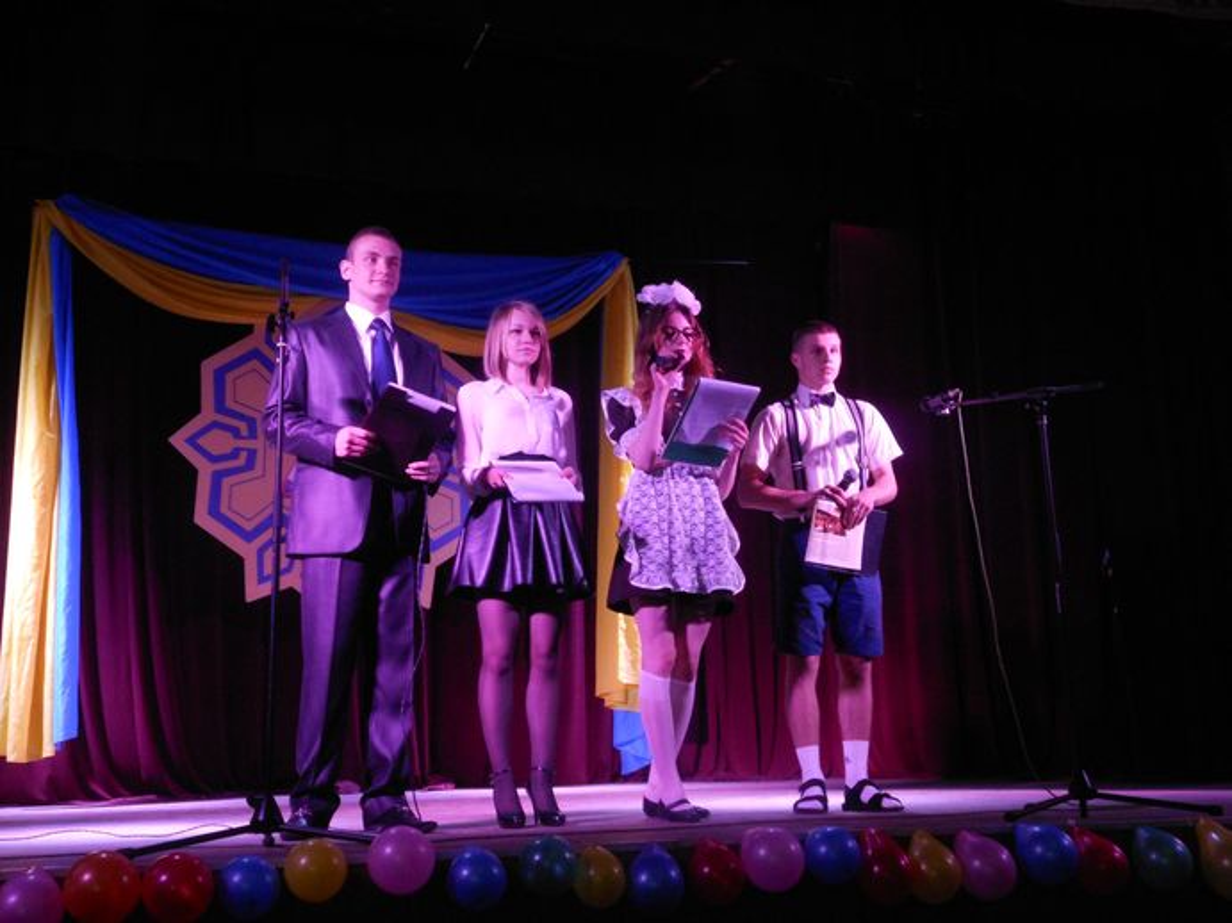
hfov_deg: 43.9
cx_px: 616
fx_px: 1530
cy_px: 462
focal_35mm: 43
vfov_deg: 33.6
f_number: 3.8
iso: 320
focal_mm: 7.7
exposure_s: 1/30
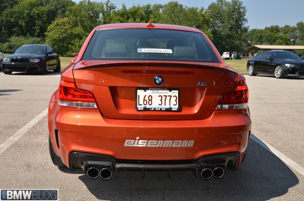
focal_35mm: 38
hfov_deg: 51.4
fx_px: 316
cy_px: 100
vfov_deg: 35.3
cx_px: 152
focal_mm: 25
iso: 100
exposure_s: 1/250
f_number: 8
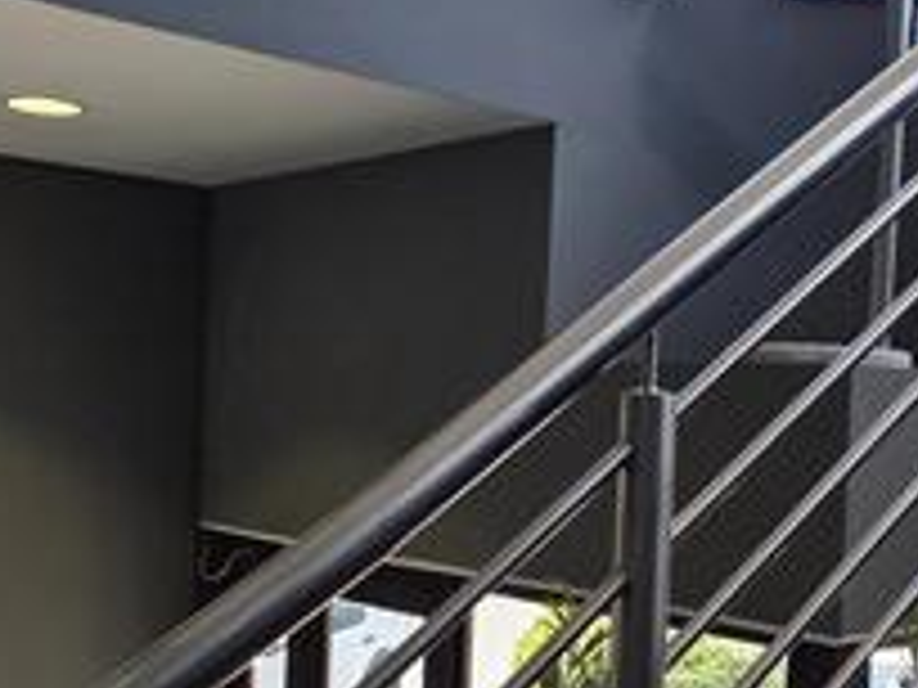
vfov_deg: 28.4
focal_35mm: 51
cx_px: 549
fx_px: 1352
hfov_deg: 37.4
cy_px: 459
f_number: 1.9
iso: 40
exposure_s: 1/443
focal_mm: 2.2
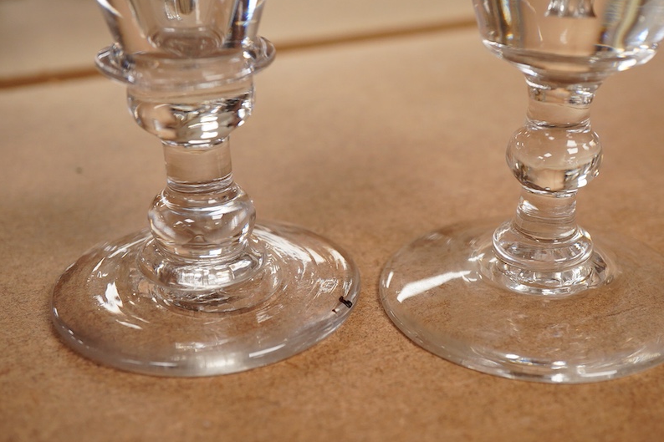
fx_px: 940
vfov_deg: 26.5
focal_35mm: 51
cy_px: 231
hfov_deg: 38.8
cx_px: 371
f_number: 8
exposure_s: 1/125
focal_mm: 30
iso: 1250
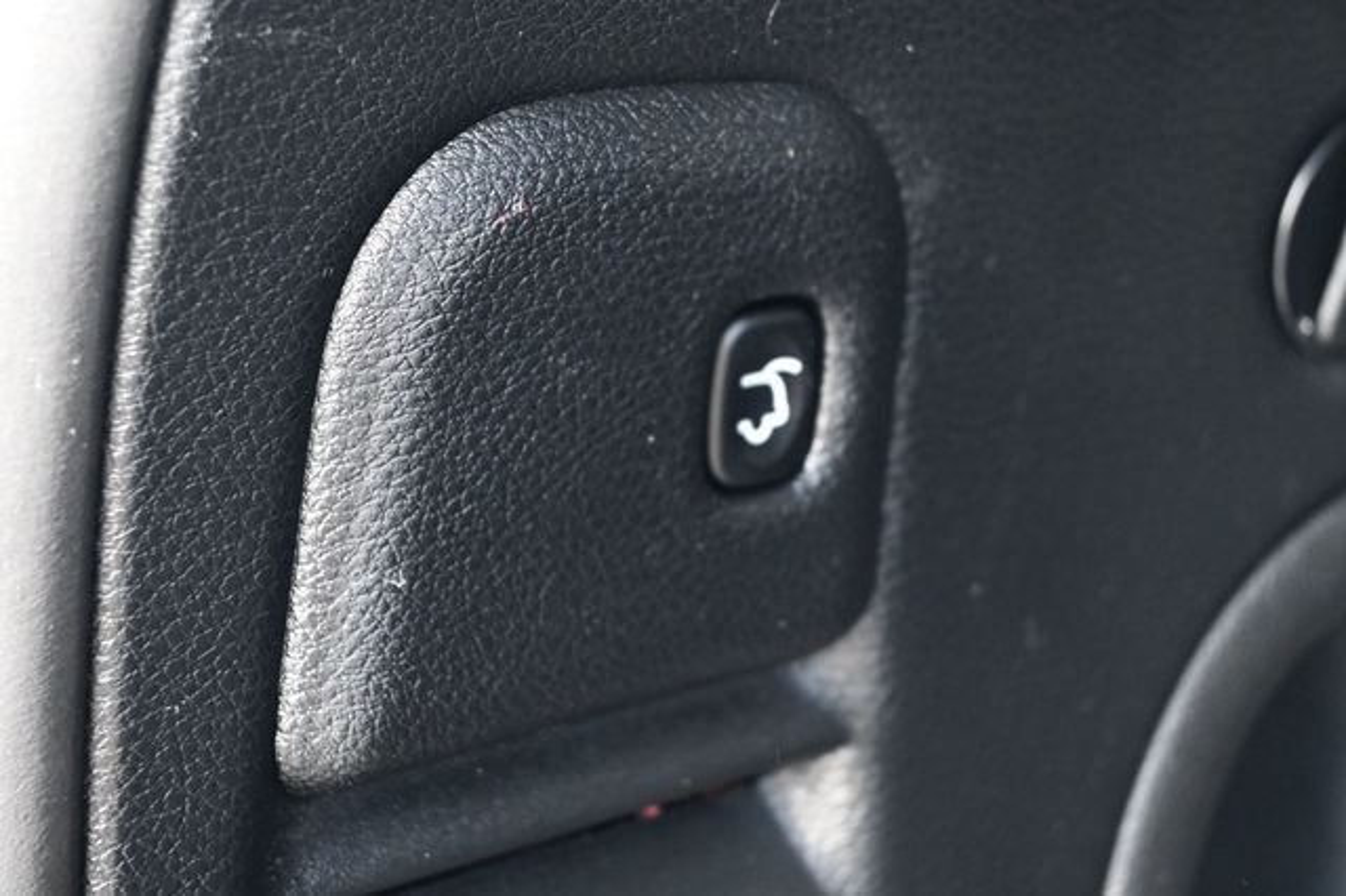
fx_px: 2803
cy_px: 448
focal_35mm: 75
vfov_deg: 18.2
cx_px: 673
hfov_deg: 27.0
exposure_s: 1/100
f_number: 6.3
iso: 3200
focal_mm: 50
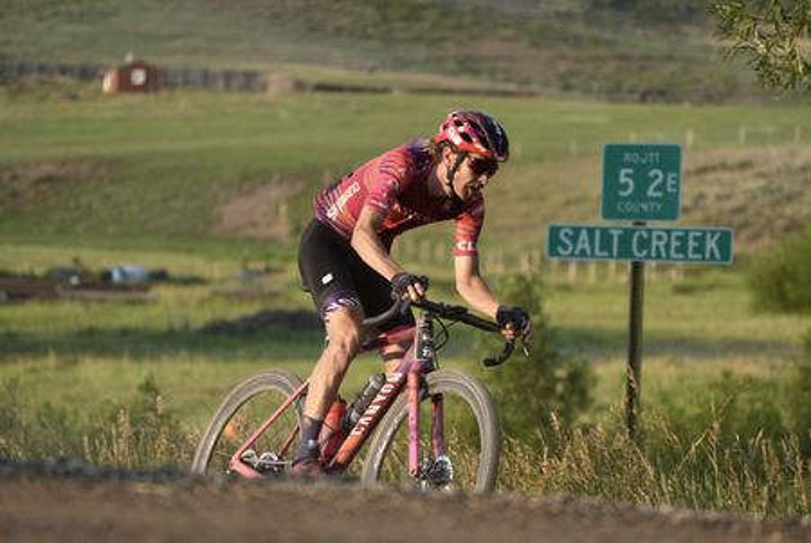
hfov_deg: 10.3
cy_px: 272
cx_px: 406
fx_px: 4510
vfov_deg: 6.9
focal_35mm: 200
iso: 640
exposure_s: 1/1250
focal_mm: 200
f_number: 5.6
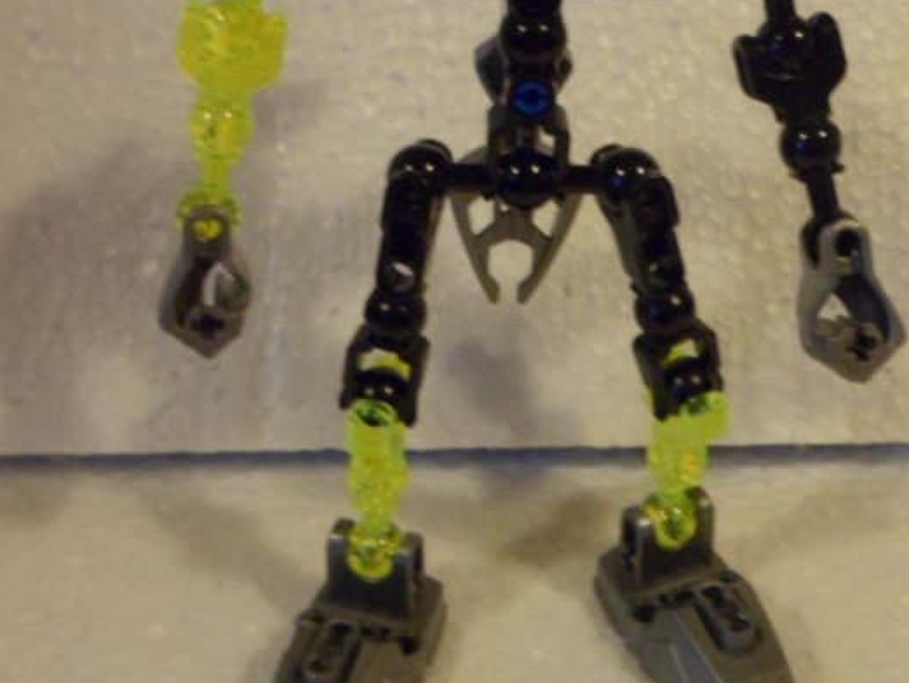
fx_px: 1340
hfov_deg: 37.5
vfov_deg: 28.1
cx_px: 482
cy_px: 162
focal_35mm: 51
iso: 400
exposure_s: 1/15
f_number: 3.3
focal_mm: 4.9
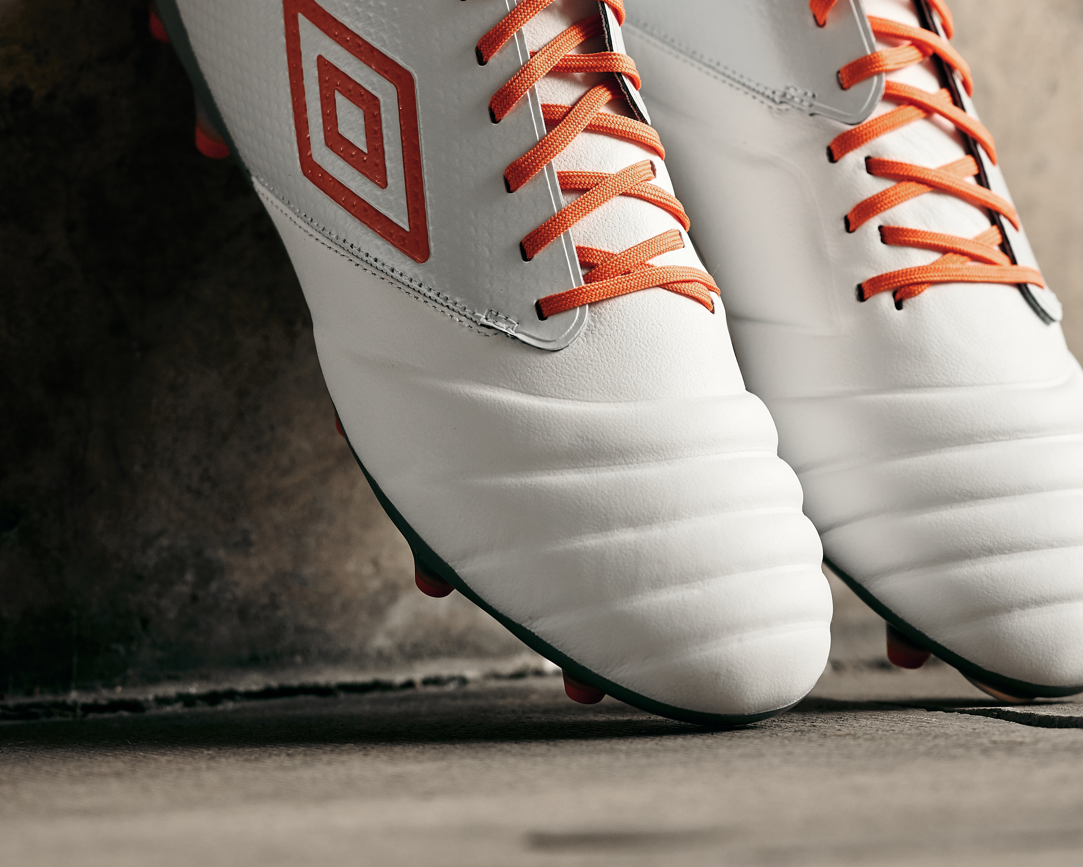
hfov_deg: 6.6
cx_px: 527
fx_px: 9455
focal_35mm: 295
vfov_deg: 5.2
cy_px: 142
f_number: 5
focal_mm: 160
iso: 400
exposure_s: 1/500
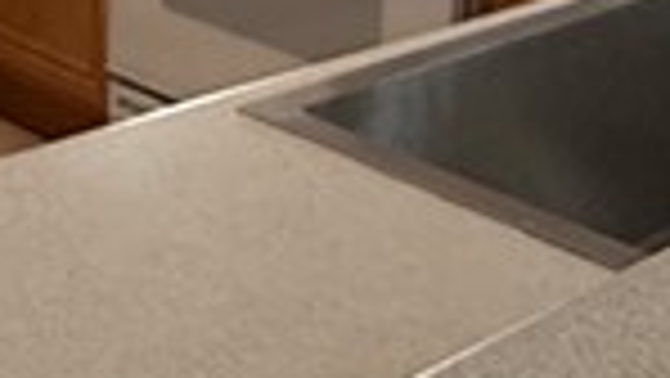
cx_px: 175
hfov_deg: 20.2
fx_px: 1866
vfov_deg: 10.1
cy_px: -526
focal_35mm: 105
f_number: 2.2
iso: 320
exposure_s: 1/120
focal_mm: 2.22
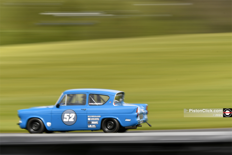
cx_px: 116
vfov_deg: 9.0
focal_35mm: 153
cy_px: 78
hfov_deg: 13.4
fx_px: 986
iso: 100
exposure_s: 1/15
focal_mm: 102
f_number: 16
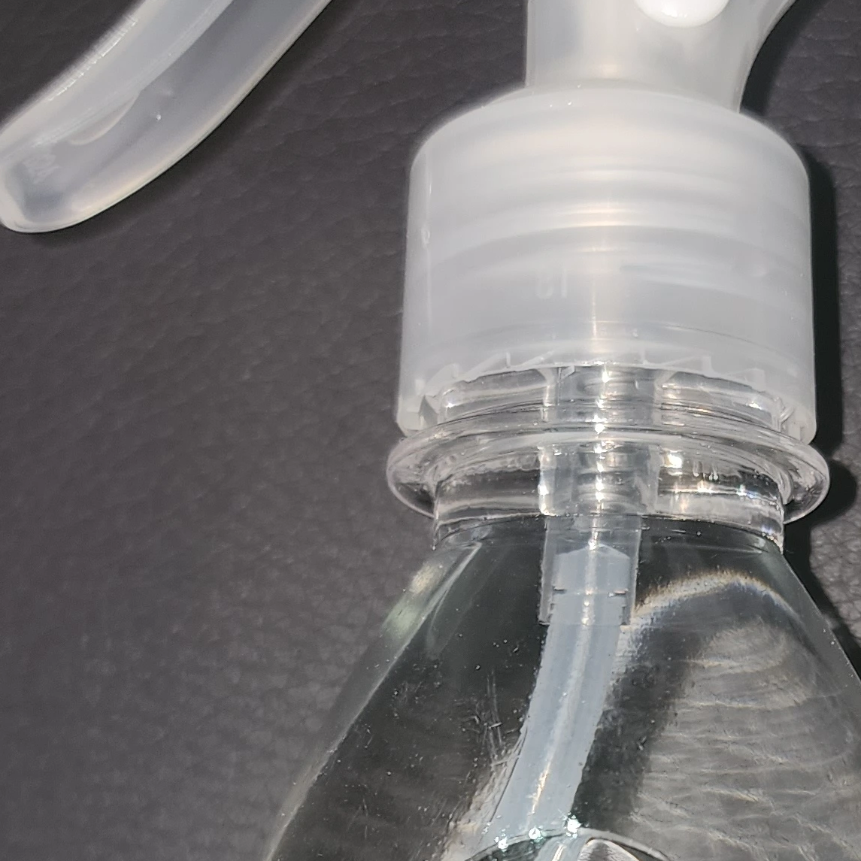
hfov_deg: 24.0
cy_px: 924
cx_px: 676
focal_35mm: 71
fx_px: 1998
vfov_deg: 23.0
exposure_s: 1/24
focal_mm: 6.4
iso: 100
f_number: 1.8
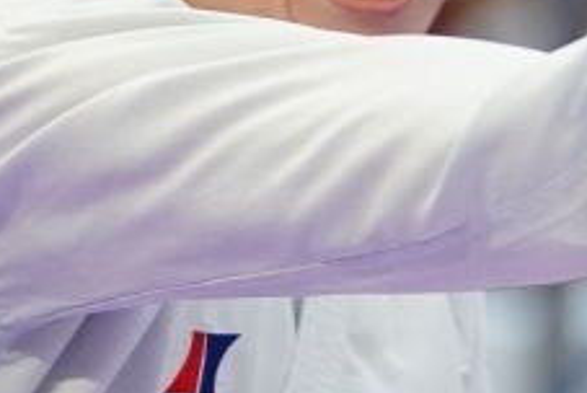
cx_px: 290
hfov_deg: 1.6
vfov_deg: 1.1
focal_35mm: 1298
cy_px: 458
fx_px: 21192
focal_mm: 164
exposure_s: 1/1000
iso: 2000
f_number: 2.8
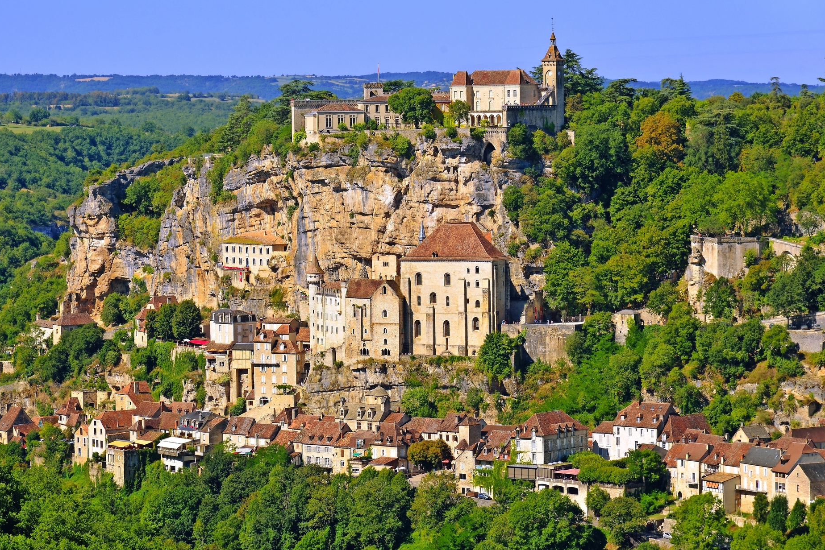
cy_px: 255
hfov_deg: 15.4
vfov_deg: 10.3
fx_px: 3048
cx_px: 374
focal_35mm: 133
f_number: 8
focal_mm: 120
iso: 200
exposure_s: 1/640
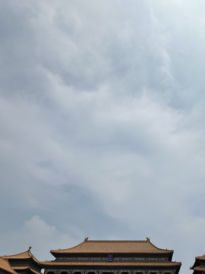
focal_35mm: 22
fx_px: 174
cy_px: 145
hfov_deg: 59.5
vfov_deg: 76.3
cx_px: 139
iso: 50
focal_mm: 2.22
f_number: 2.2
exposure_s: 1/7813
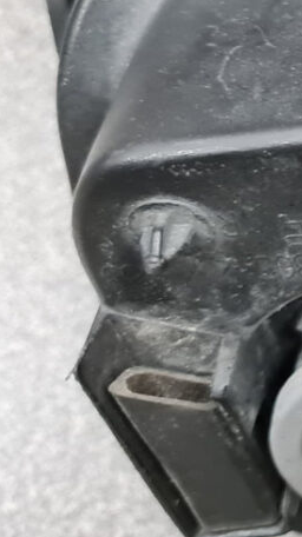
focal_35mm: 87
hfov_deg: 11.2
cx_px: 757
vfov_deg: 23.8
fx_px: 1240
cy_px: 61
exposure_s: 1/50
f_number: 1.8
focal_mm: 5.4
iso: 800
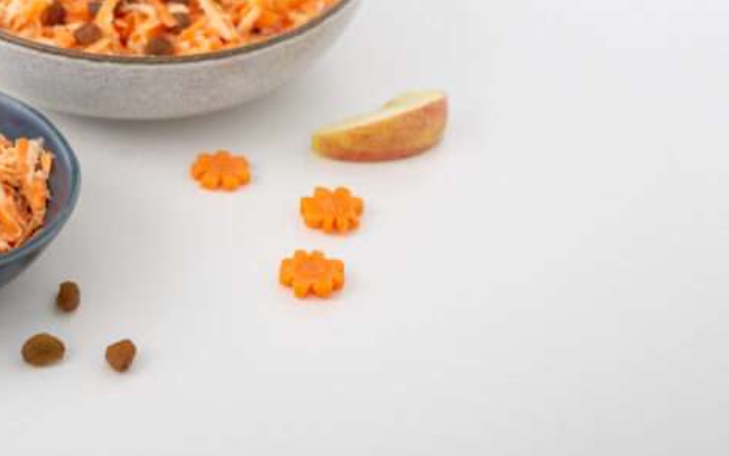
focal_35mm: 156
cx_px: 33
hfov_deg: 13.3
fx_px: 3101
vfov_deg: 8.4
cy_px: 57
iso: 100
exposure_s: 1/200
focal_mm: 70
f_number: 3.2
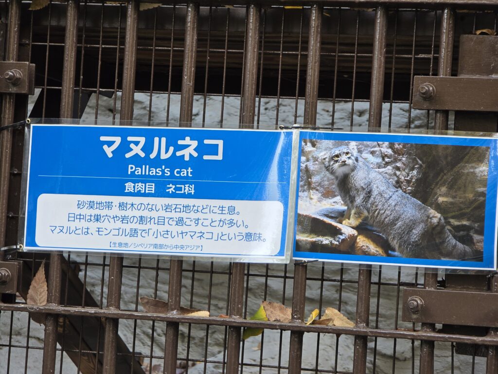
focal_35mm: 115
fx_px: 1654
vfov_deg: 12.9
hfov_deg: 17.1
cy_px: 187
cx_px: 249
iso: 200
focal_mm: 18.6
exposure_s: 1/120
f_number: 3.4
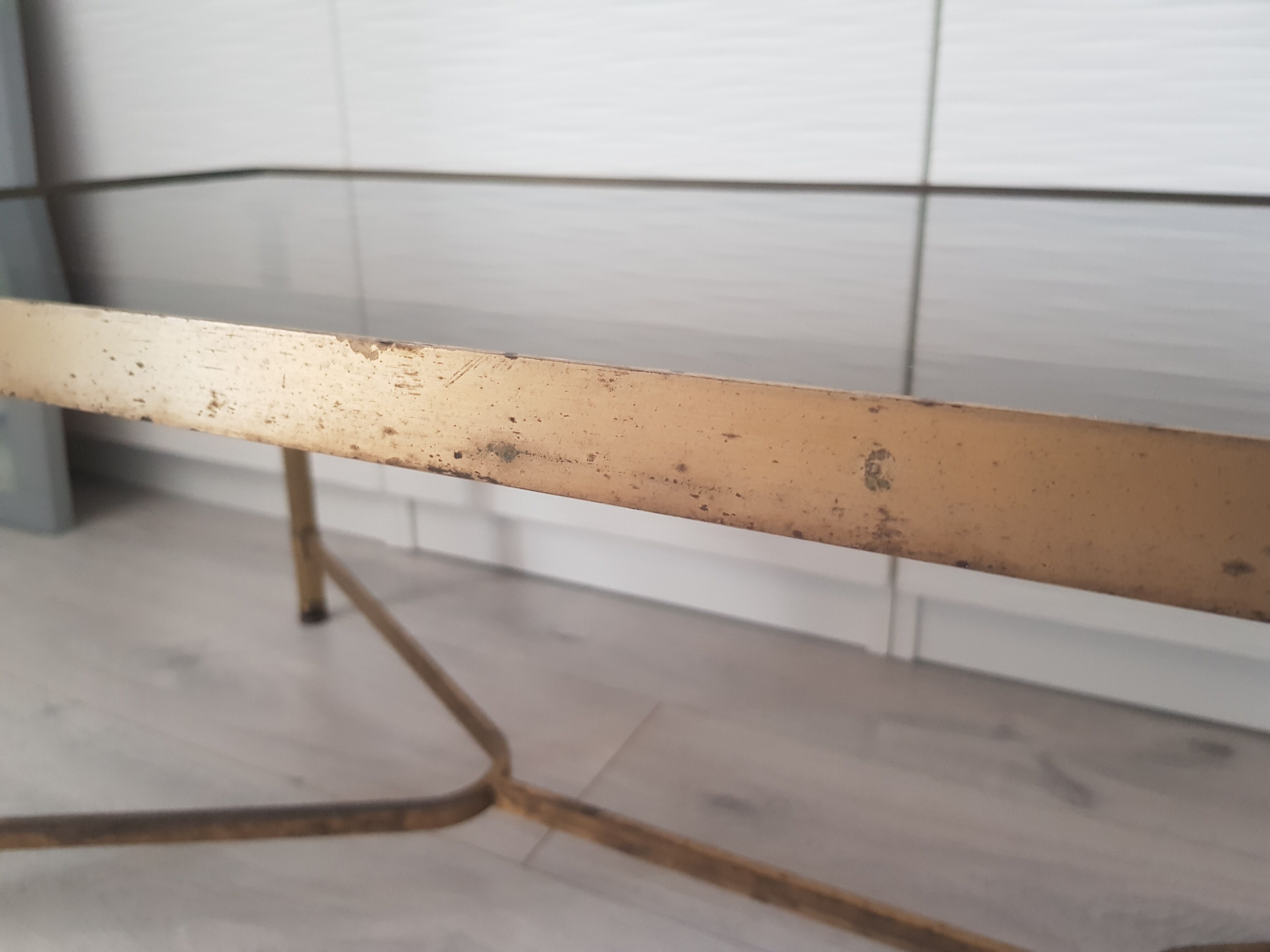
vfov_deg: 53.1
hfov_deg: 67.3
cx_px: 635
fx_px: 954
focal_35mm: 26
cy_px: 476
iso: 200
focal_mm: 4.3
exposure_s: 1/30
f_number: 1.7
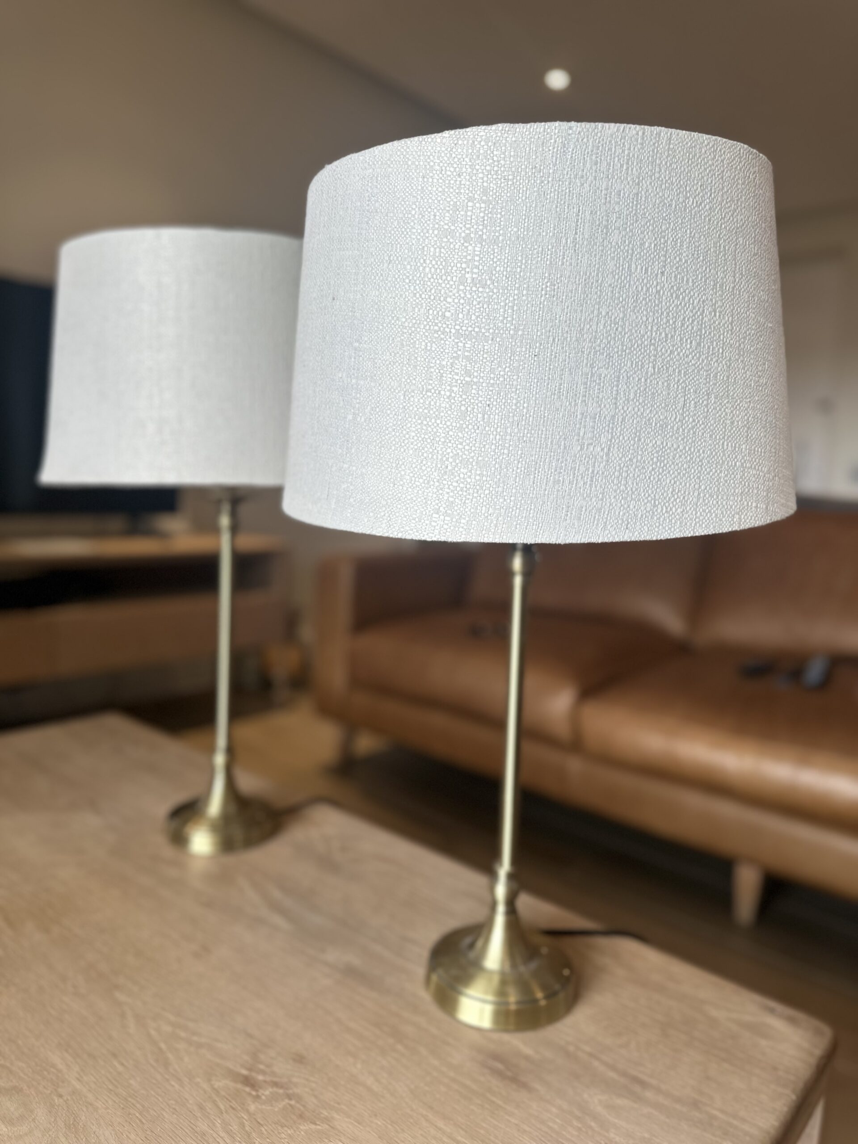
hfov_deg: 56.8
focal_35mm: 24
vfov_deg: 71.6
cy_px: 572
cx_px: 429
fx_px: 793
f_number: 1.78
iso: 50
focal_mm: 6.86
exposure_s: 1/100
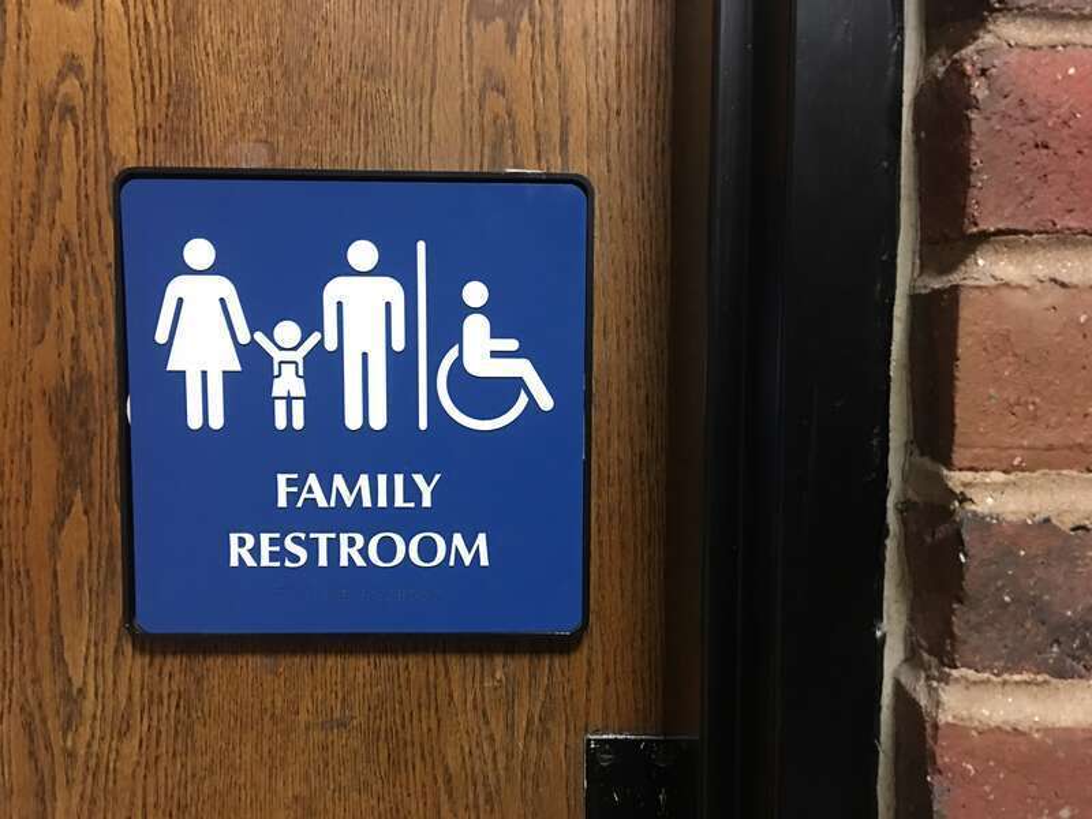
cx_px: 546
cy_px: 410
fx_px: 915
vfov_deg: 48.2
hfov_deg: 61.7
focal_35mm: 29
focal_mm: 4.15
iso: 64
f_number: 2.2
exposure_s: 1/4
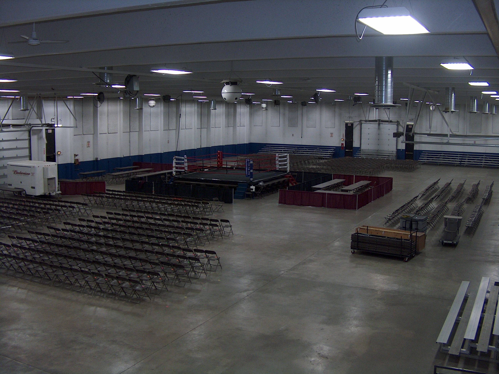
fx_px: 533
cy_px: 187
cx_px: 250
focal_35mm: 37
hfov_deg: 50.2
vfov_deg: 38.6
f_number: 2.8
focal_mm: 7.6
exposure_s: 1/60
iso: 133
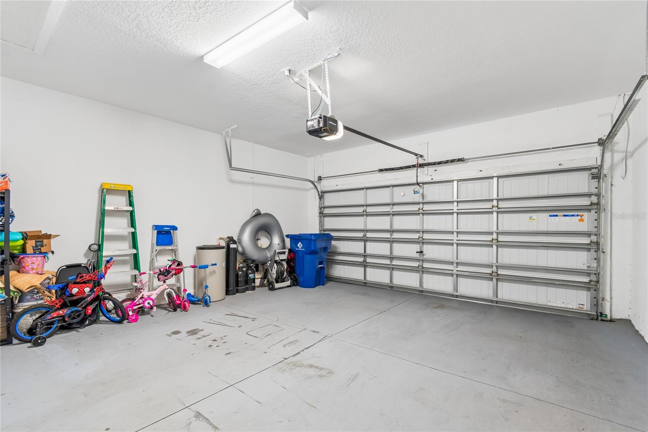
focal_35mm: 15
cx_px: 324
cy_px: 216
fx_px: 270
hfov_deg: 100.4
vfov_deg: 77.3
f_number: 7.1
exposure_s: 1.6
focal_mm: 10
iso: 100
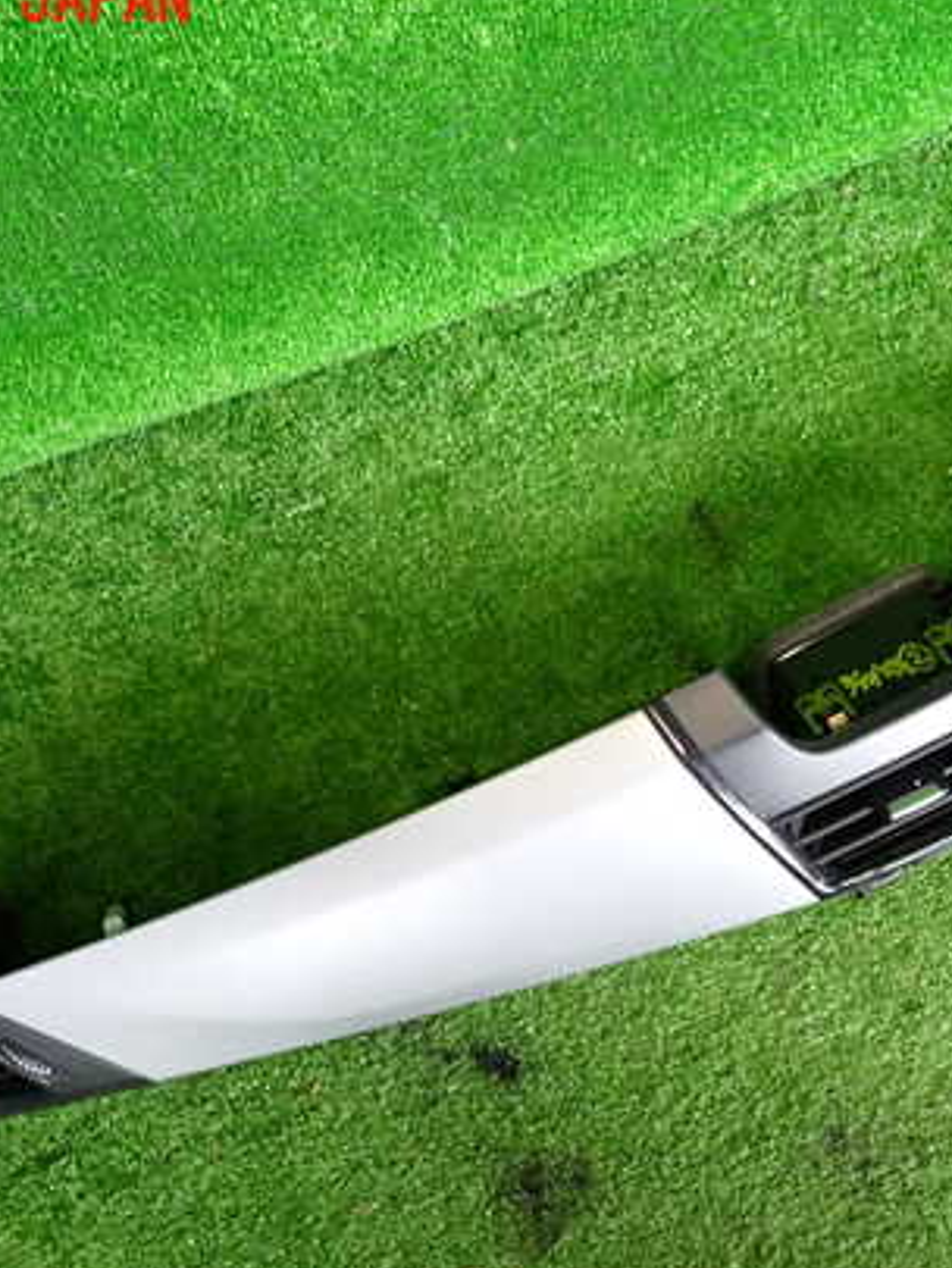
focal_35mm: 37
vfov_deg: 50.1
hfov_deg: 38.6
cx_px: 561
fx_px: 1356
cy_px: 667
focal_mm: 4.5
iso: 200
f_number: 2
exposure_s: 1/30
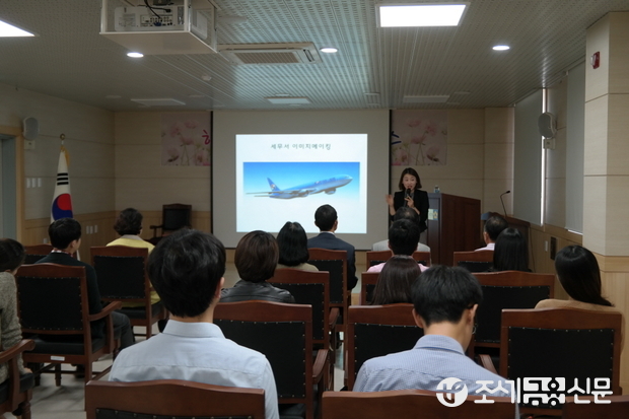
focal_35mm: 40
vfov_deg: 33.4
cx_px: 314
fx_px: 699
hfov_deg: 48.5
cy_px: 210
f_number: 2.5
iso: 200
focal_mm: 26
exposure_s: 1/50
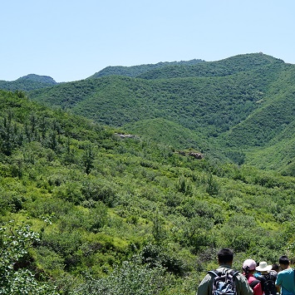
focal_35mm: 67
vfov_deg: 25.6
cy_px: 188
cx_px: 299
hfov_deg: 24.5
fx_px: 646
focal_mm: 35
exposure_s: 1/160
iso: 100
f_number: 8
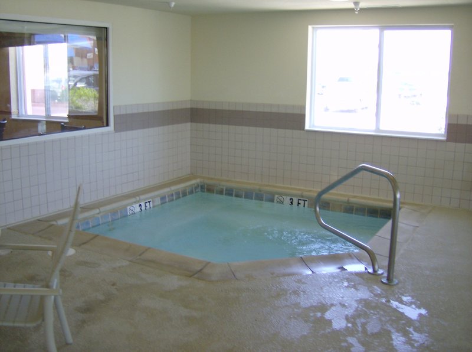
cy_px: 176
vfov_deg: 39.5
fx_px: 490
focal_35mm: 36
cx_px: 236
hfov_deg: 51.5
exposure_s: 1/60
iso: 124
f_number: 2.8
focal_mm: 6
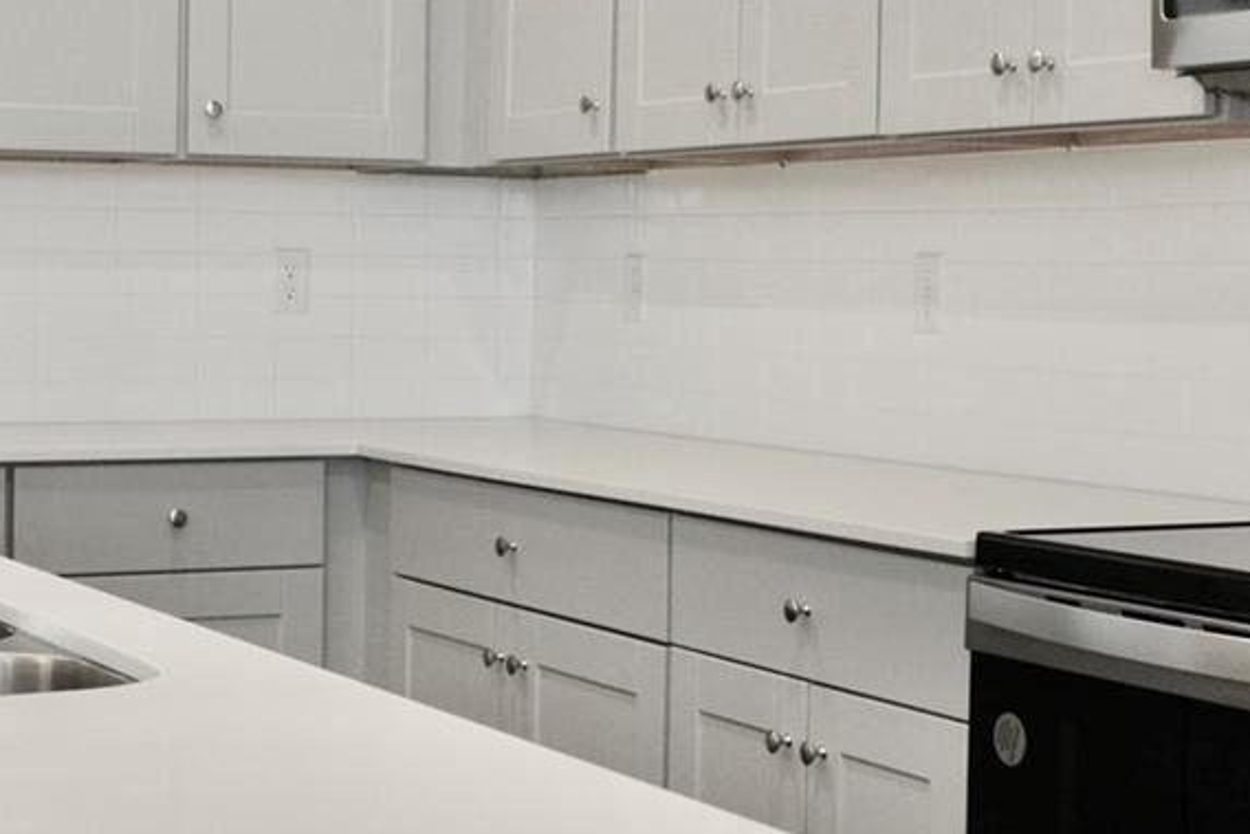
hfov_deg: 26.6
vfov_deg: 17.9
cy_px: 268
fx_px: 2639
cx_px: 561
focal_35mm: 76
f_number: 4
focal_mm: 18
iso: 400
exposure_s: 1/60
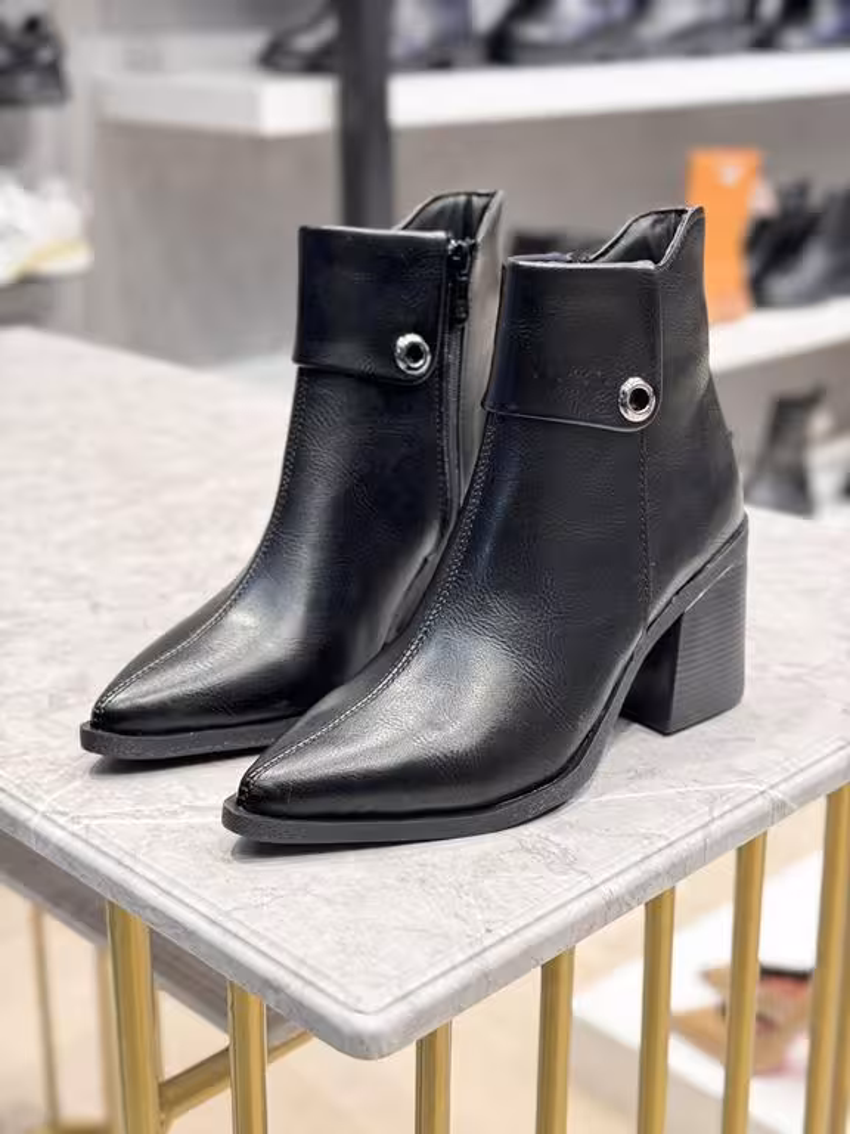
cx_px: 425
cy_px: 567
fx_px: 1572
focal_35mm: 48
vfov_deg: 39.7
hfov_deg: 30.3
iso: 200
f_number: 1.78
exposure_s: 1/33
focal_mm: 6.76
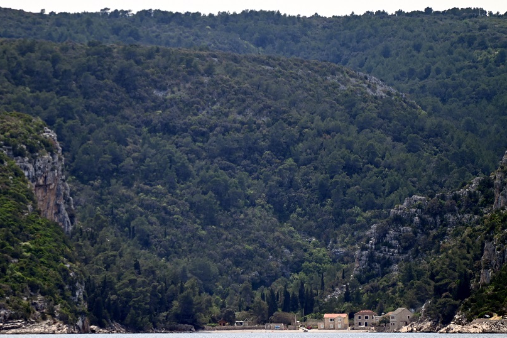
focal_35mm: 318
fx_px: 4478
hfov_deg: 6.5
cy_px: 188
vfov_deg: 4.3
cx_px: 210
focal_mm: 270
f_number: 5.6
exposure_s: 1/1000
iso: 280
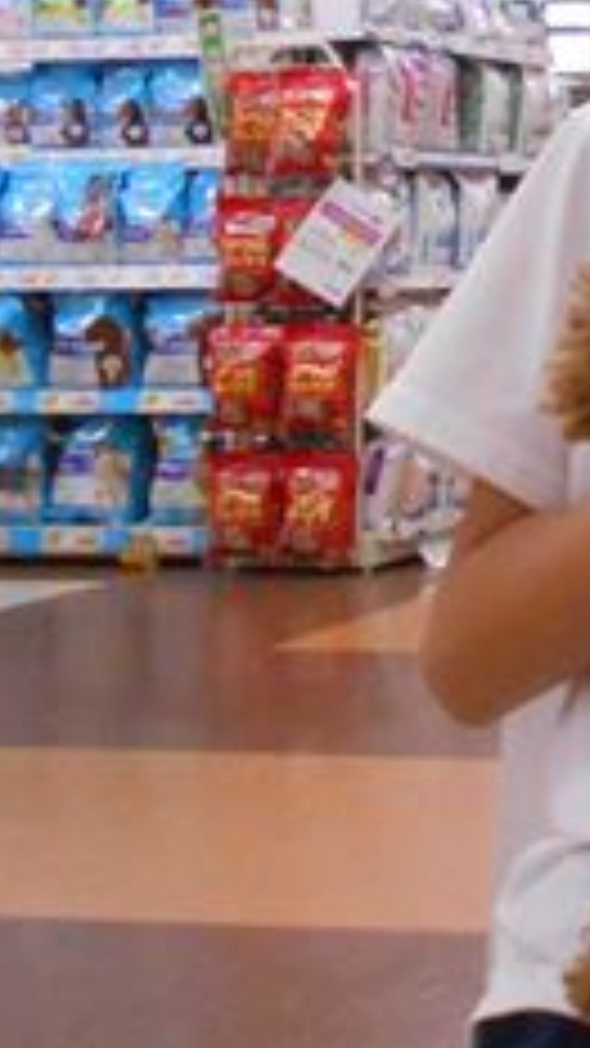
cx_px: 1194
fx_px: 2337
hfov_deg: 12.6
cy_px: 175
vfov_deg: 24.8
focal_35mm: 84
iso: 800
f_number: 3.4
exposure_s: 1/160
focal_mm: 5.1
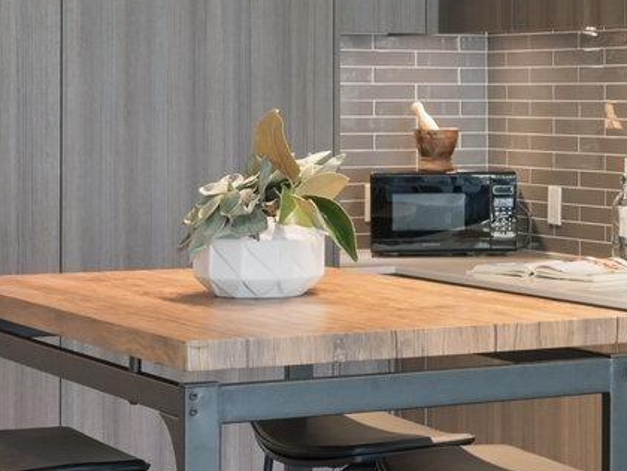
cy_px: 250
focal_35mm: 110
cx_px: 715
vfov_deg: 13.5
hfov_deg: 17.2
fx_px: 1992
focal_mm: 27
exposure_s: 1/6
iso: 400
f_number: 11
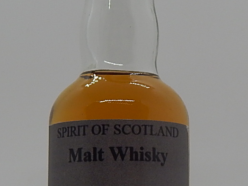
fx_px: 831
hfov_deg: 17.0
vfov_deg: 12.7
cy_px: 164
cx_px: 130
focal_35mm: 116
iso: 125
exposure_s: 1/200
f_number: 3.4
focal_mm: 6.8
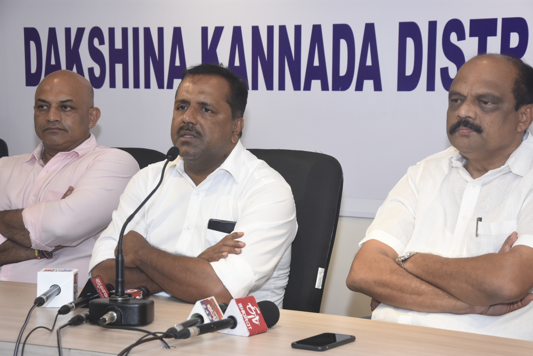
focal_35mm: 93
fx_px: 1377
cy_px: 178
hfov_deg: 21.9
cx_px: 266
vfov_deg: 14.7
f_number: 8
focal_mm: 62
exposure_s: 1/125
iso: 800
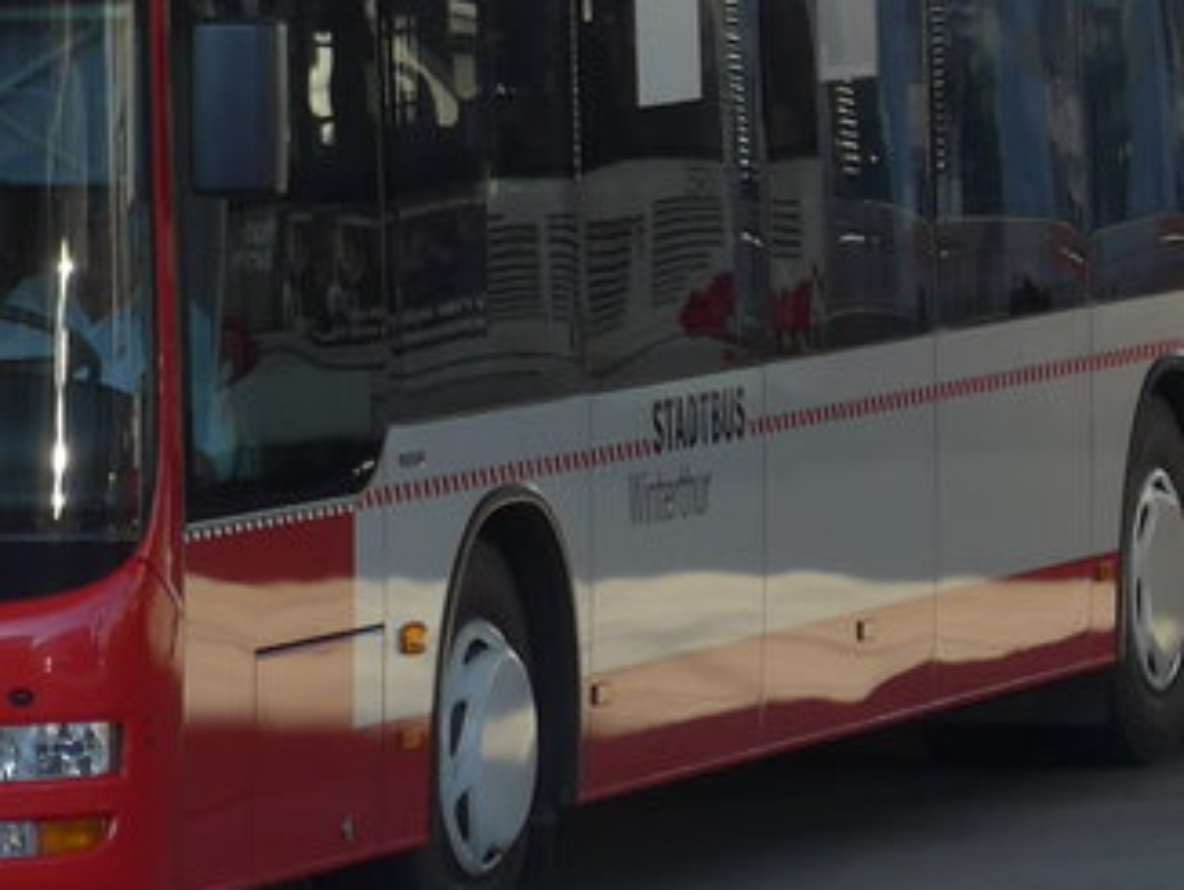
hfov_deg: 4.3
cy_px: -258
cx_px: 283
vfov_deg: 3.3
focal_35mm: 456
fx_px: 15608
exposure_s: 1/100
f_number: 5.2
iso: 80
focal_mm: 24.3
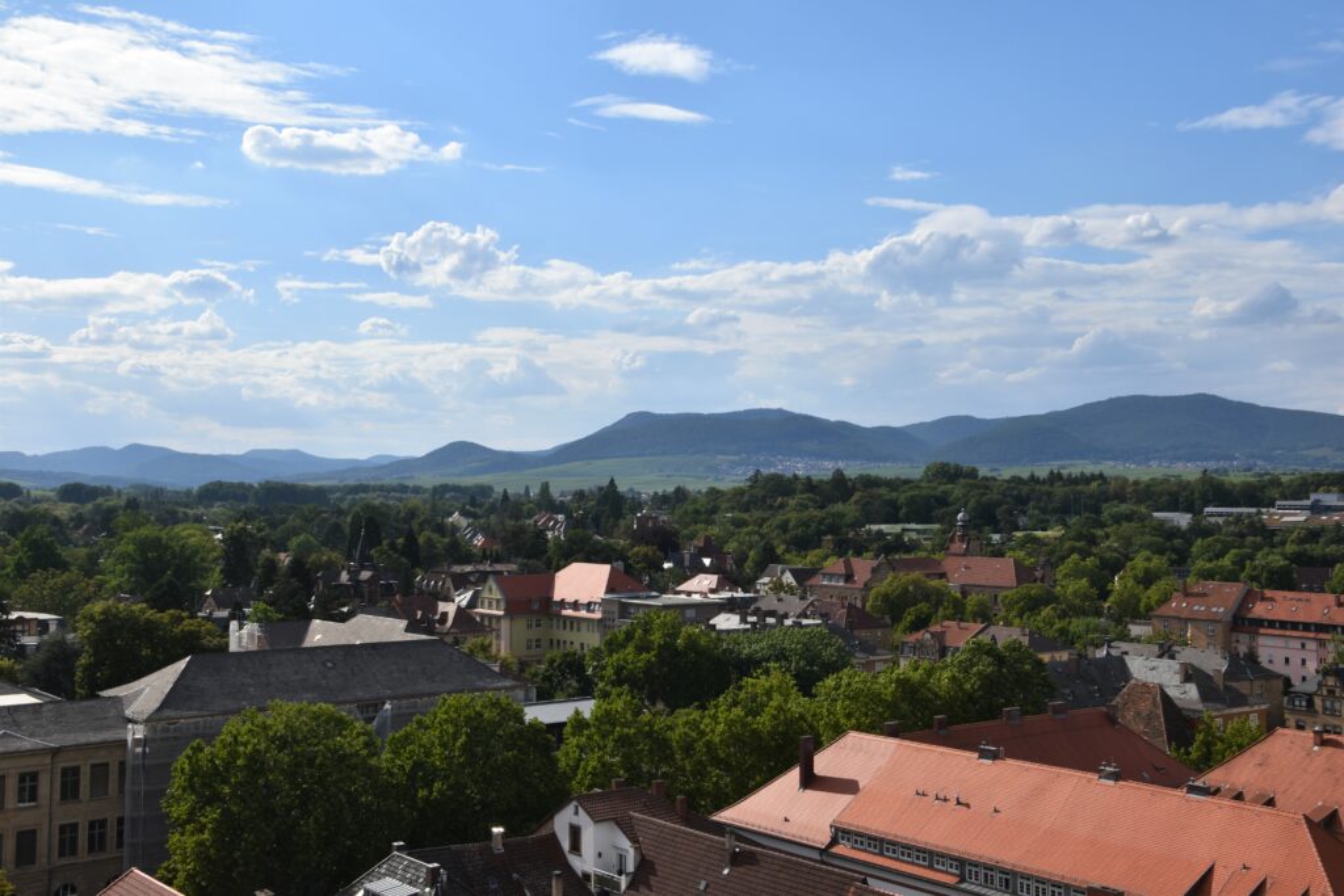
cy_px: 448
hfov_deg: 46.4
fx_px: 1568
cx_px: 672
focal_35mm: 42
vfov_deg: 31.9
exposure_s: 1/200
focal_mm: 28
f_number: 14
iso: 100
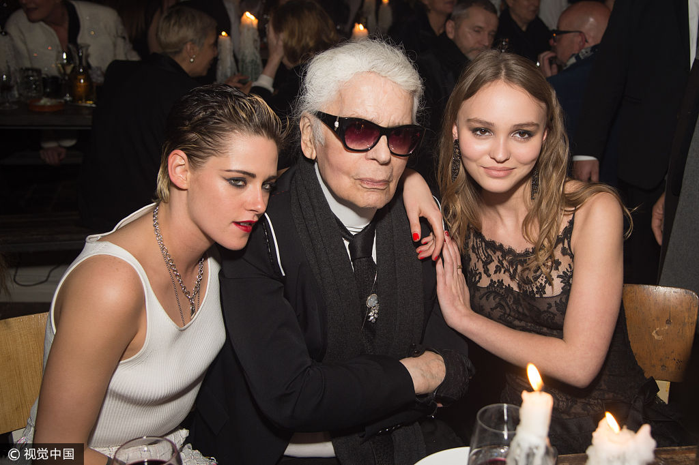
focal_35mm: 38
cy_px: 232
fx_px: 738
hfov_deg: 50.7
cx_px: 350
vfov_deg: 35.0
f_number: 6.3
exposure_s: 1/125
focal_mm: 38
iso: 800
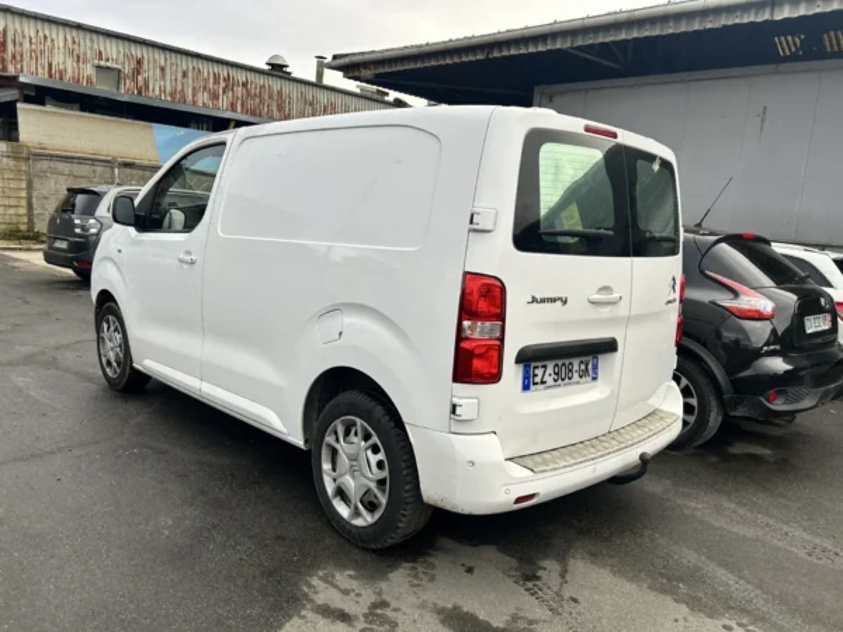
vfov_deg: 53.1
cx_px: 422
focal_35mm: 26
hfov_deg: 67.3
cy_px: 316
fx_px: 633
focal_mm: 5.7
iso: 50
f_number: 1.5
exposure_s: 1/718
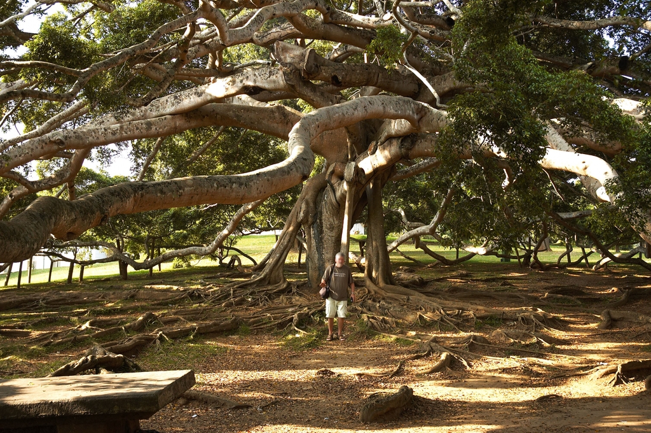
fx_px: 840
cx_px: 326
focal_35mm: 46
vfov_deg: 28.9
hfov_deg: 42.4
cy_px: 216
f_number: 5
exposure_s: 1/100
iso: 200
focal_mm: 31
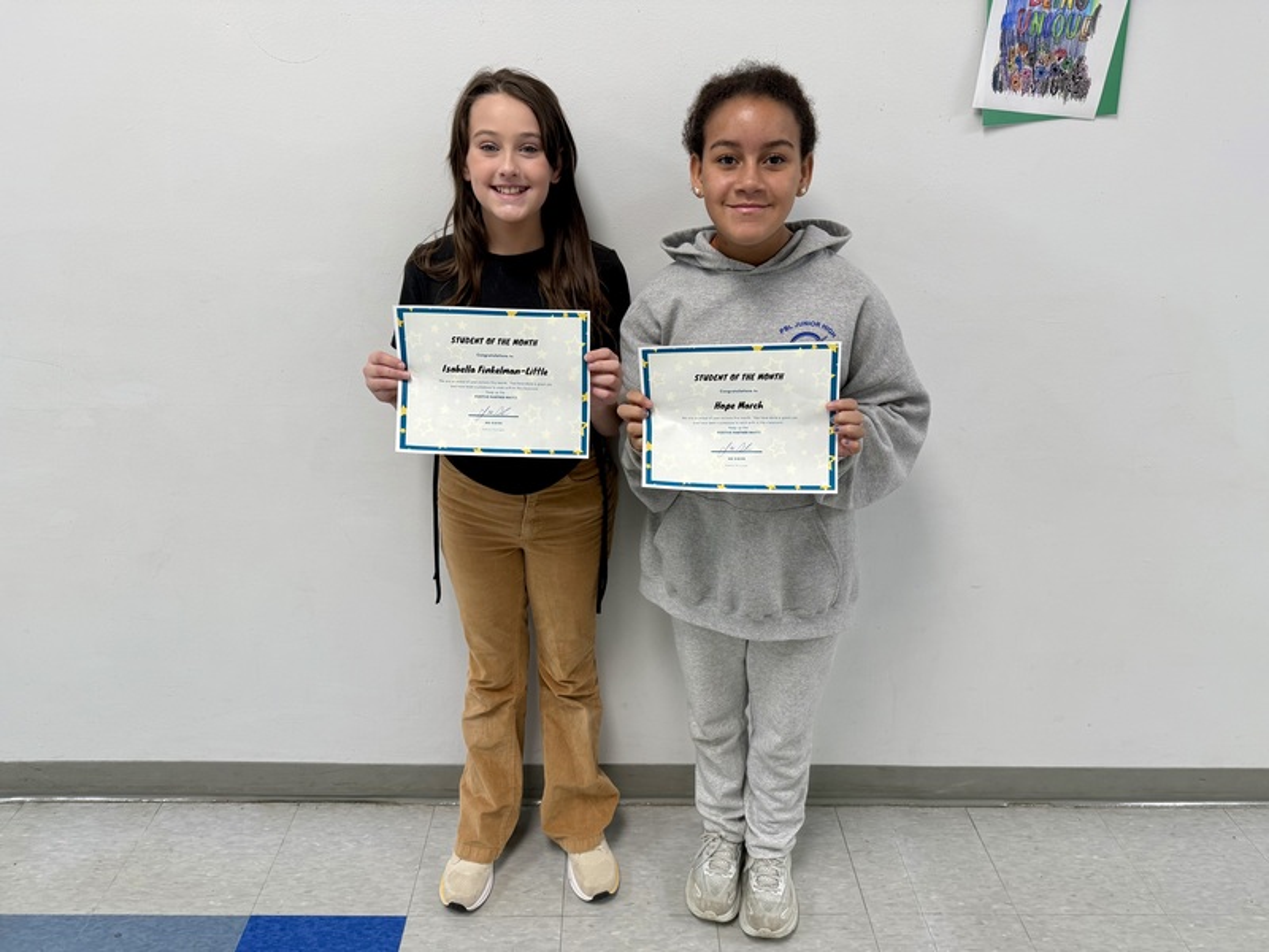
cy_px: 476
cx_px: 634
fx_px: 880
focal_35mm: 24
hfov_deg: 71.6
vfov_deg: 56.8
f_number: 1.78
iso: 125
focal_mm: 6.76
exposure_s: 1/120
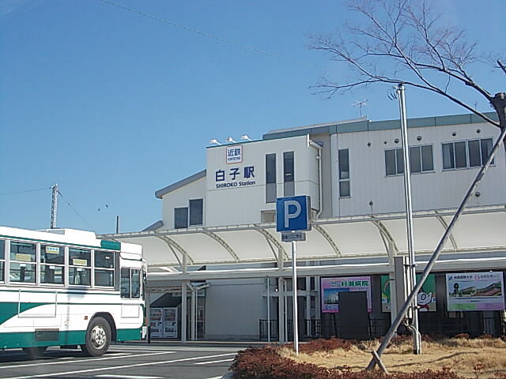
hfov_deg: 37.5
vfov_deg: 28.6
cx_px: 253
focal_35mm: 51
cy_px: 190
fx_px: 745
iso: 80
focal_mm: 7.2
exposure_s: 1/160
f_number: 7.2
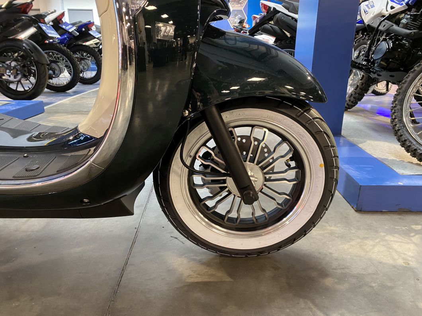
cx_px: 211
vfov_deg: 53.1
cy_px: 158
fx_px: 317
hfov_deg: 67.3
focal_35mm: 26
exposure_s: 1/50
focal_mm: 4.25
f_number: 1.8
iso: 400
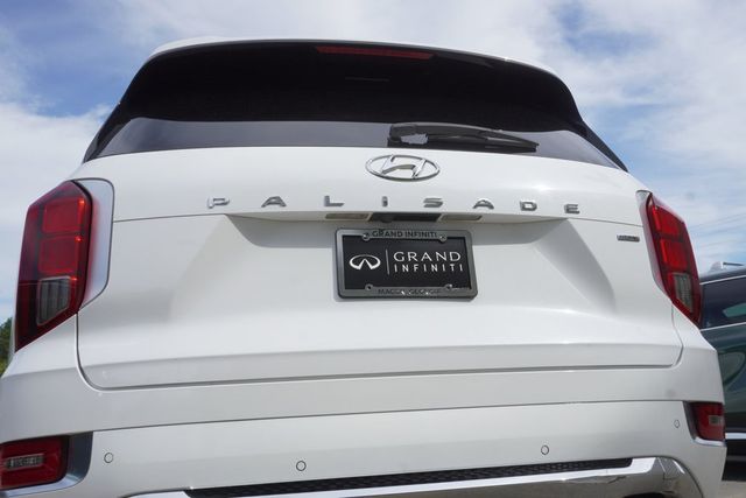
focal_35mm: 32
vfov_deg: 41.7
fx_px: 653
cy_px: 249
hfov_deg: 59.5
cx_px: 373
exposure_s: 1/200
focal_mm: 21
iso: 160
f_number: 13
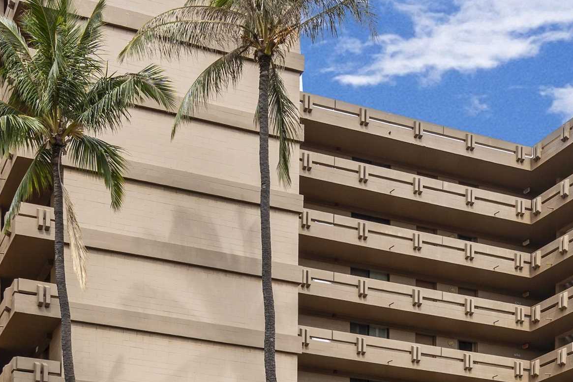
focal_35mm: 58
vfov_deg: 23.1
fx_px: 923
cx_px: 358
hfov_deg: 34.3
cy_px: 297
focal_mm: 22
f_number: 8
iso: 100
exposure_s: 1/400
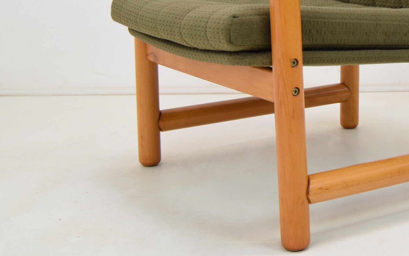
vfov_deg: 16.3
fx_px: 881
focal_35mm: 79
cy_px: 14
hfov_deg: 25.5
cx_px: 350
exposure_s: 1/200
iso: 1600
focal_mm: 26
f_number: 7.1
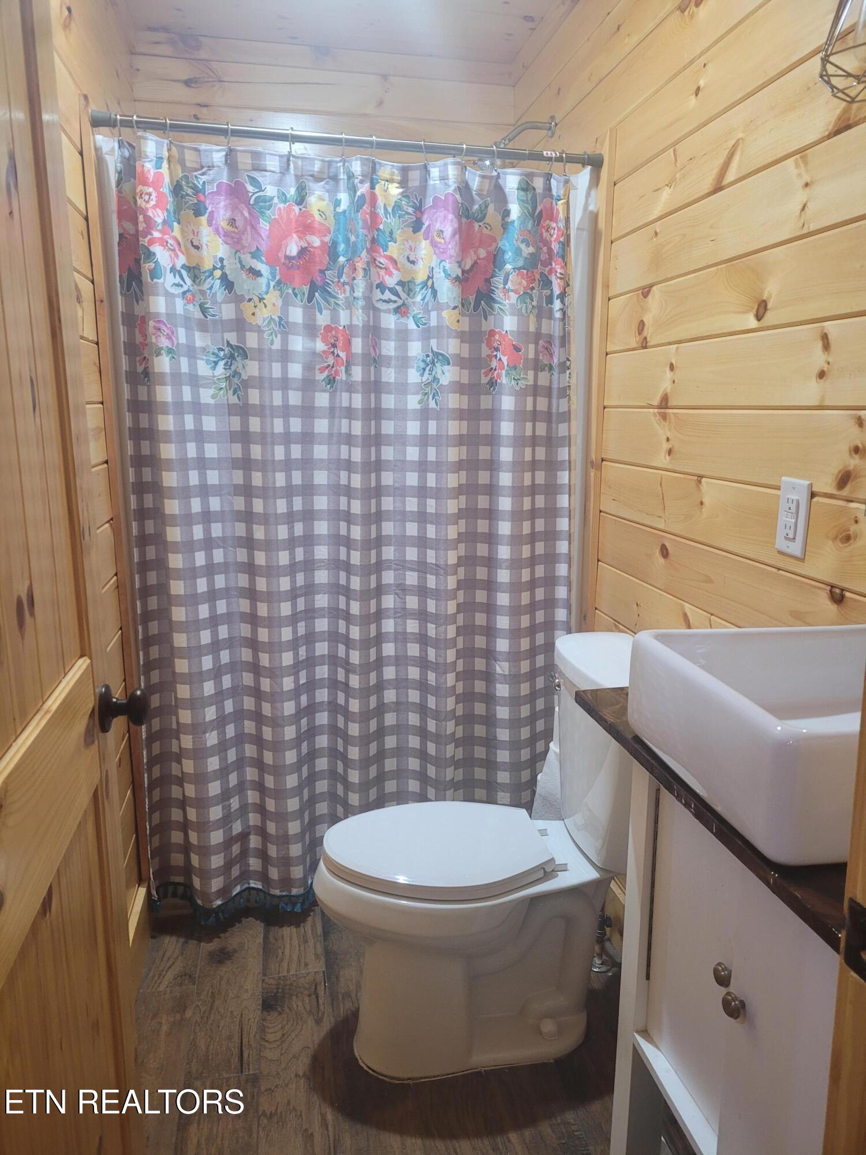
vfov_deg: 67.3
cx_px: 433
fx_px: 867
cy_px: 578
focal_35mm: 26
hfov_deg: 53.1
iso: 200
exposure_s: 1/40
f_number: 1.8
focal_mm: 5.4
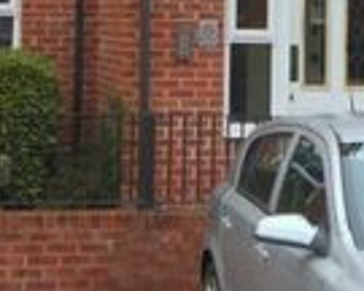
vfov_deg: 11.3
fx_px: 1368
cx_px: 189
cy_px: -228
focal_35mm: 127
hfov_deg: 15.2
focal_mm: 4.5
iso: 80
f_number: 3.2
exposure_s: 1/320
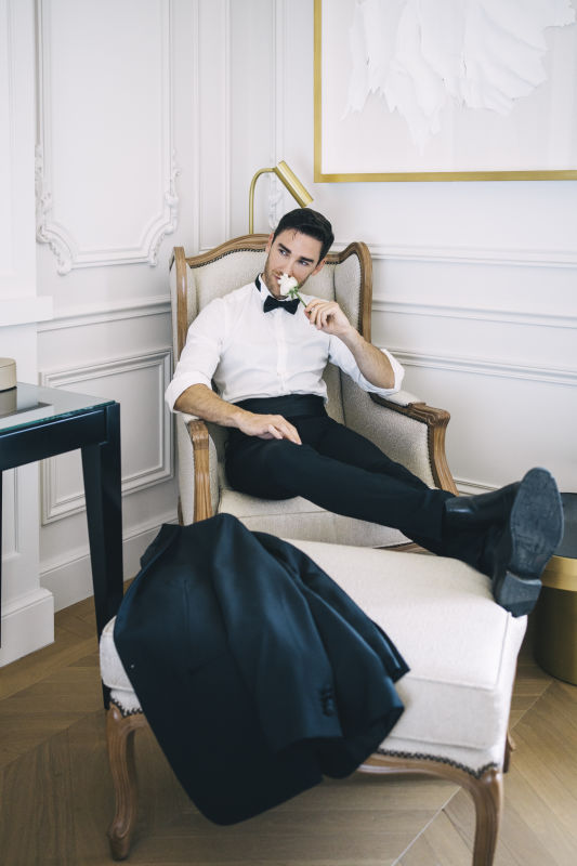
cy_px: 433
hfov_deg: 37.8
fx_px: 842
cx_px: 288
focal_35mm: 35
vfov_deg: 54.4
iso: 640
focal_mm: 35
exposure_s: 1/200
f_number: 2.8
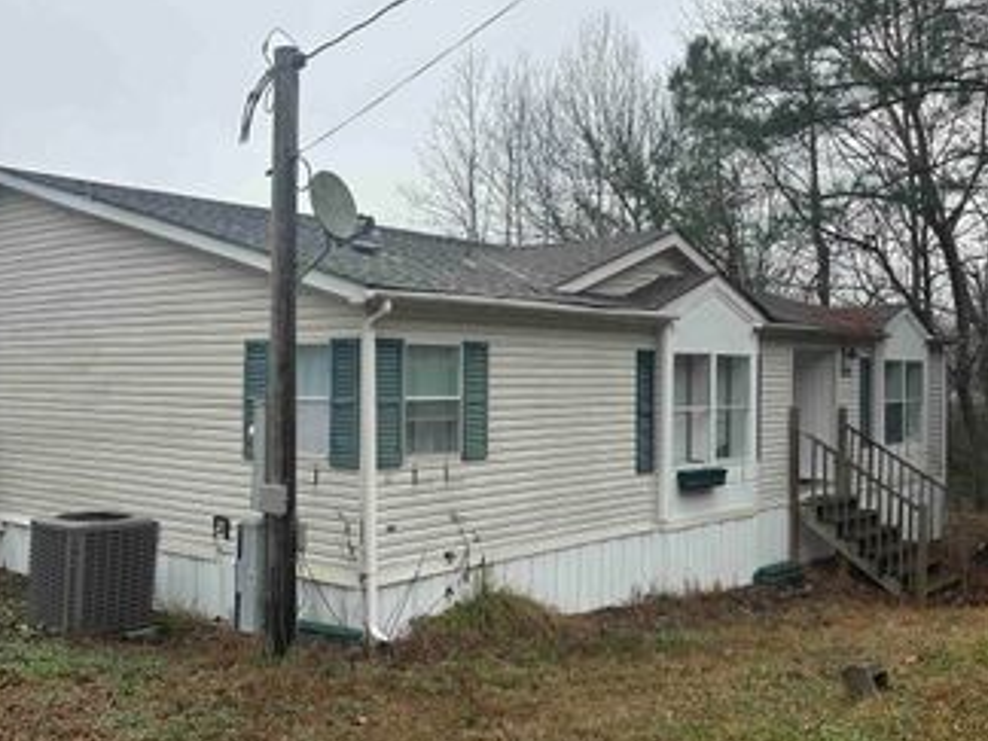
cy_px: 358
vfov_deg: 38.7
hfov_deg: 50.1
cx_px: 442
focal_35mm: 37
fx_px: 1056
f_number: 1.78
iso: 80
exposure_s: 1/779
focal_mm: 6.86
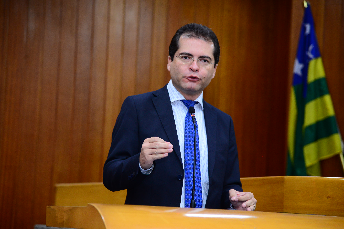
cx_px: 172
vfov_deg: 11.4
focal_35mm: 120
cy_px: 114
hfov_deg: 17.1
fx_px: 1147
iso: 1600
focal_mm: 120
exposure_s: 1/60
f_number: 4
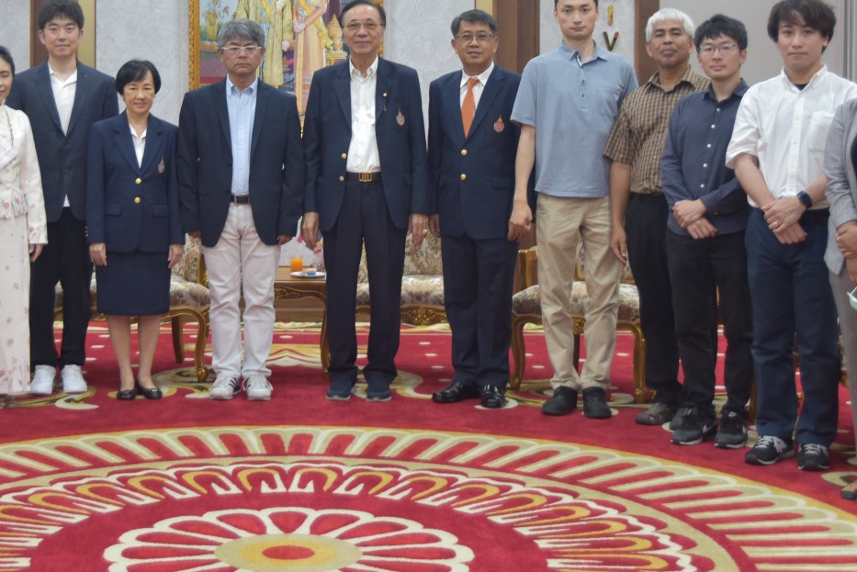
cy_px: 97
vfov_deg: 19.5
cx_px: 283
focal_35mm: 69
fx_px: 1643
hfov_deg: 29.0
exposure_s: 1/60
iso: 640
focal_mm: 40
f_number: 4
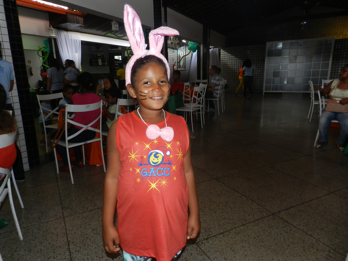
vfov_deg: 56.8
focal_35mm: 24
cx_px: 171
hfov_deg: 71.6
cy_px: 128
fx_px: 241
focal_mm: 4
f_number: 3.4
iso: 200
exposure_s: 1/30
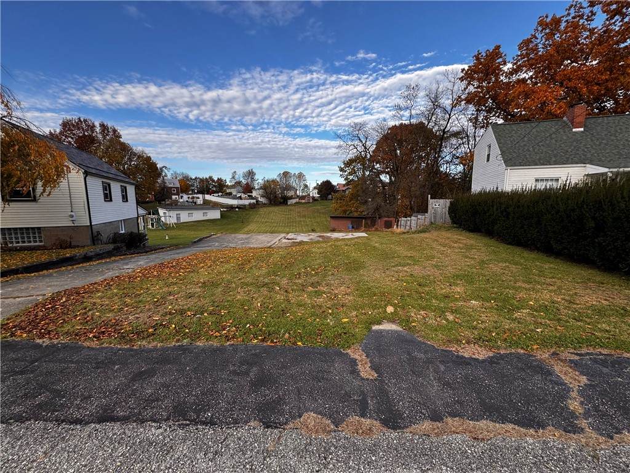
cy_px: 236
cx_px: 315
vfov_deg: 85.7
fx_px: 255
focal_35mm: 14
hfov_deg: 102.1
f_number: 2.2
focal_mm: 2.22
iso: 40
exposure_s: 1/428
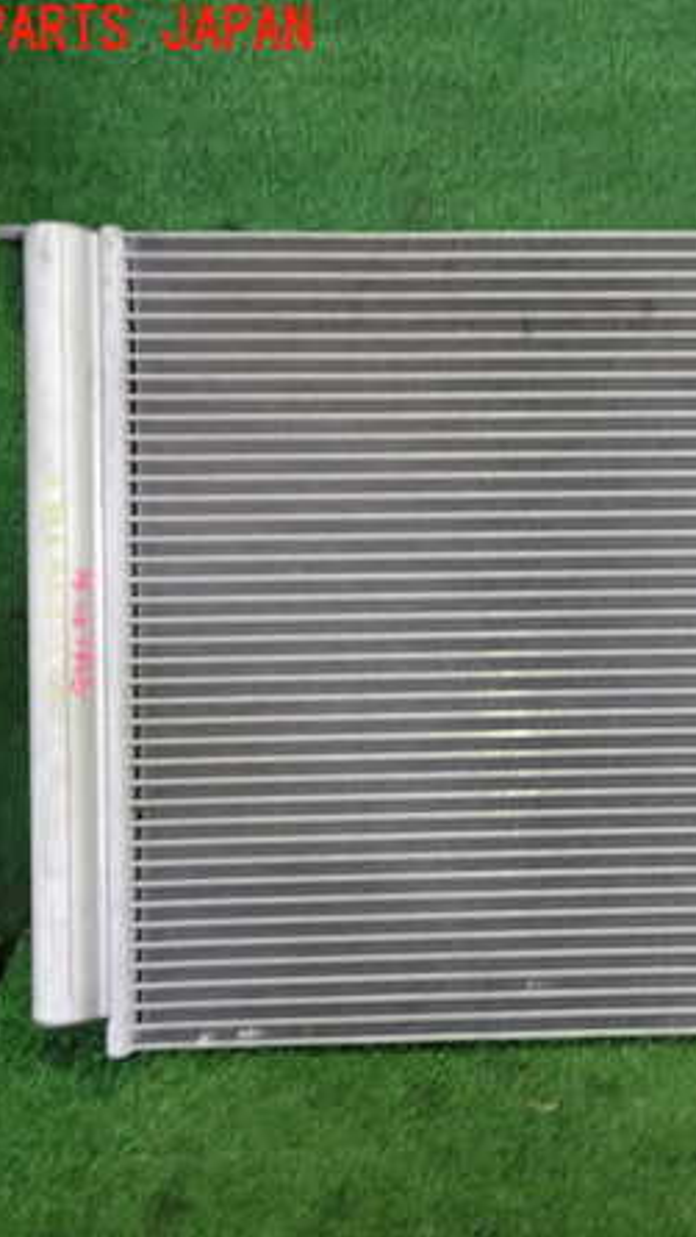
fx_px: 1443
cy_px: 621
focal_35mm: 44
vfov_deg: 46.4
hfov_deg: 26.1
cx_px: 641
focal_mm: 5.4
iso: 320
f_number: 2.3
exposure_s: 1/30
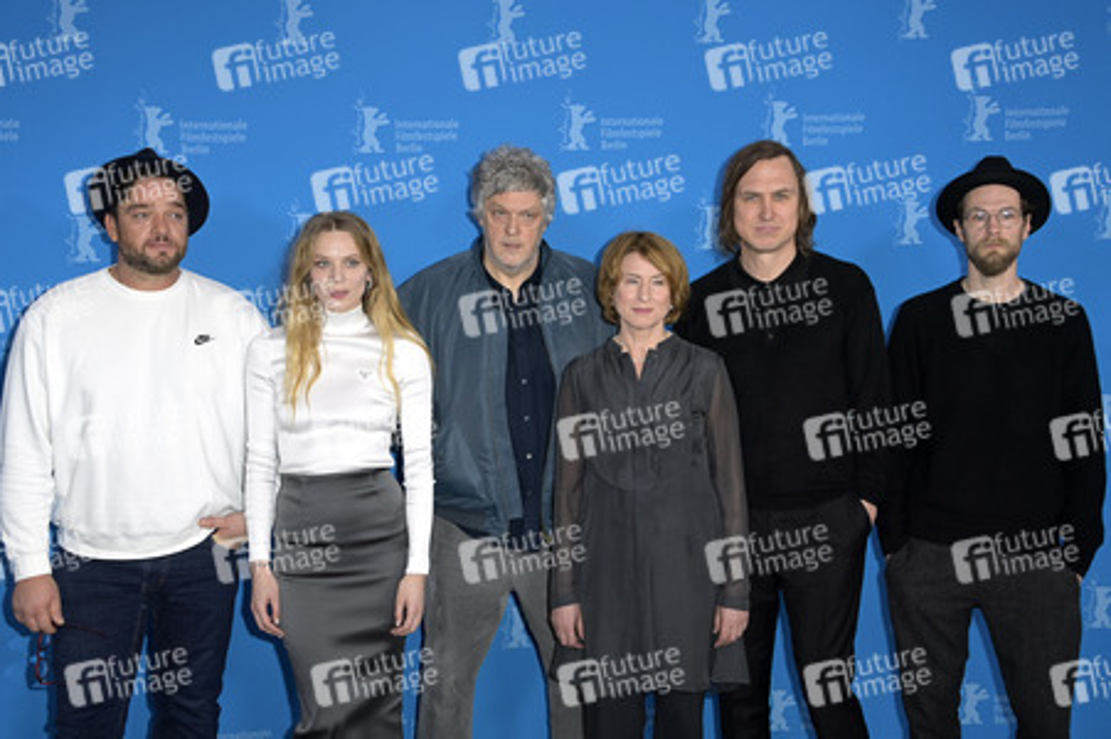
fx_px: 1480
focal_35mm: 48
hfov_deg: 41.1
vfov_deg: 28.0
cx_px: 556
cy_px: 370
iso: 800
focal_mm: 48
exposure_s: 1/250
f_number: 5.6
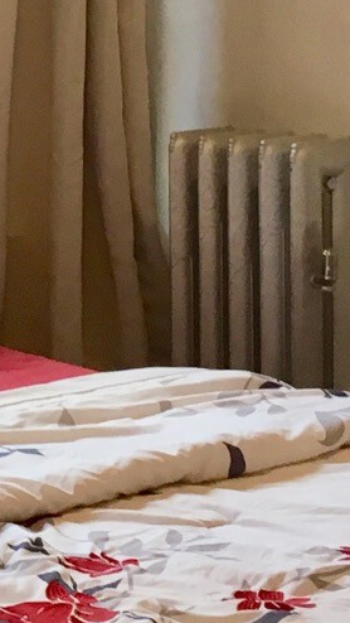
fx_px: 2161
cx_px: -394
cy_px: 189
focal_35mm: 131
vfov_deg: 16.3
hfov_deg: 8.7
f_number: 2.2
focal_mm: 4.15
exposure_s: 1/30
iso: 32
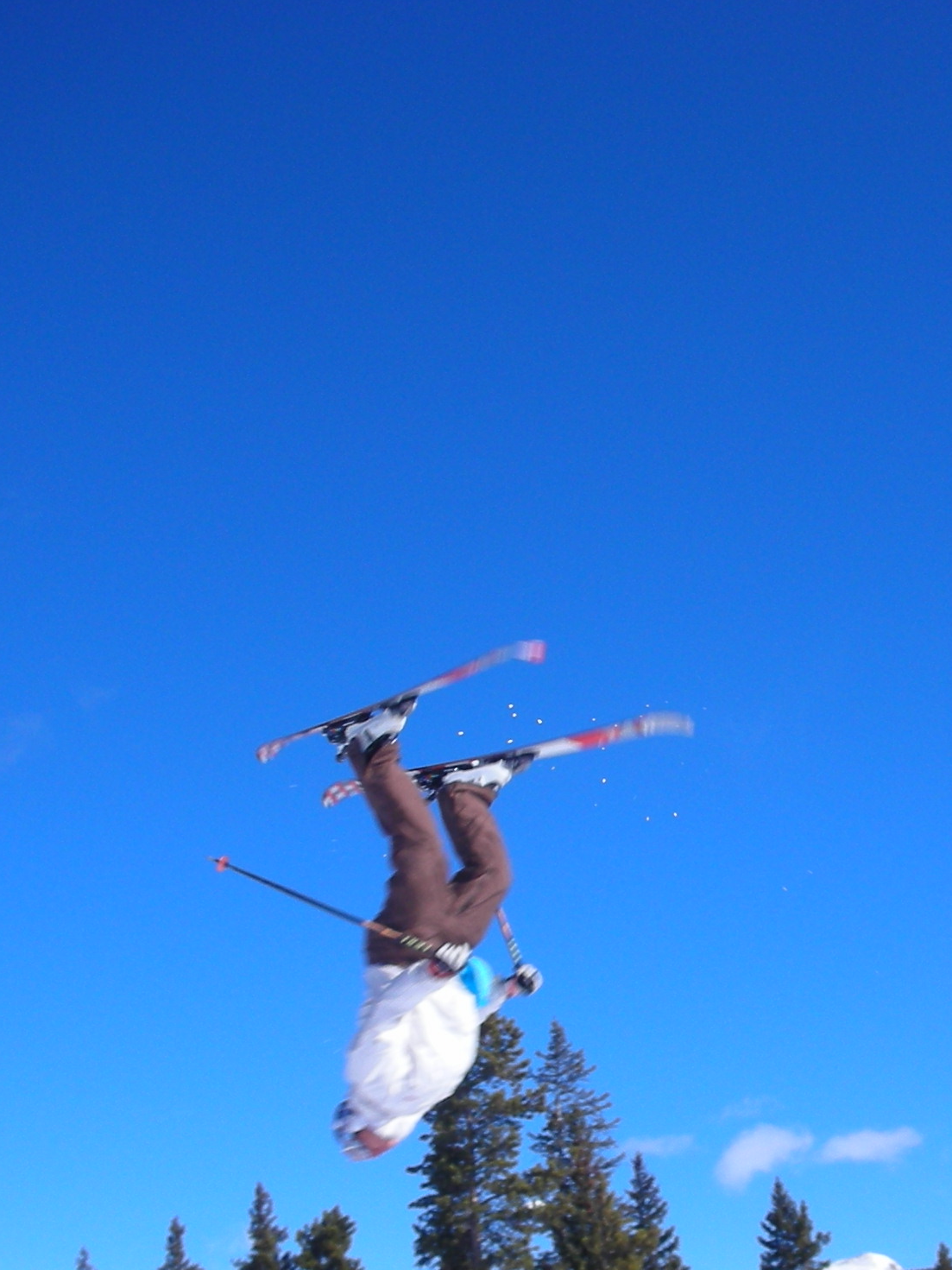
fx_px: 2457
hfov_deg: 21.9
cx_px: 583
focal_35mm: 67
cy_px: 876
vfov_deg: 28.7
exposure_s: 1/114
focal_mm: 5.8
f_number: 8.5
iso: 50
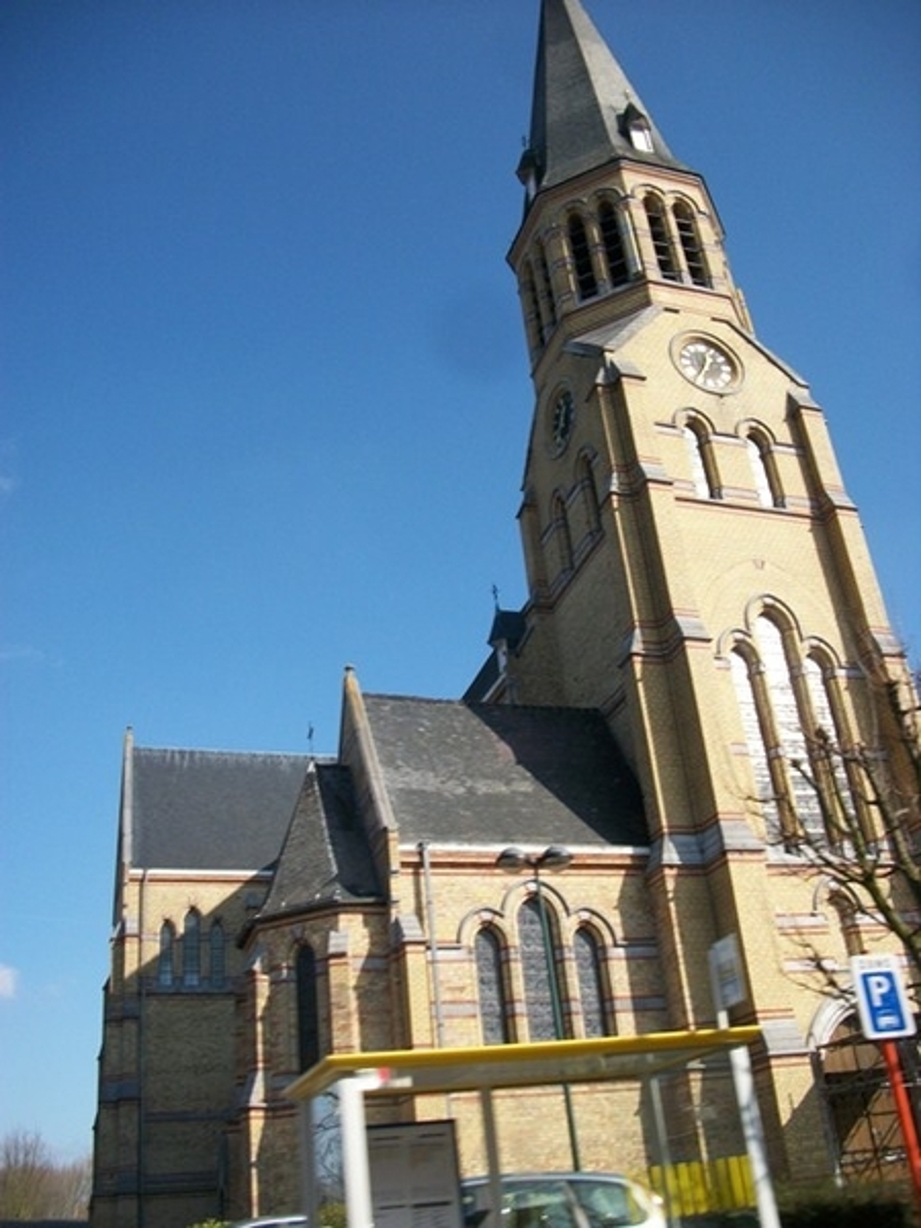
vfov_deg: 56.8
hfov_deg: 44.2
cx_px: 460
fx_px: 1135
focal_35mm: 32
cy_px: 614
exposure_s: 1/160
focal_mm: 5.7
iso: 80
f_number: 8.8
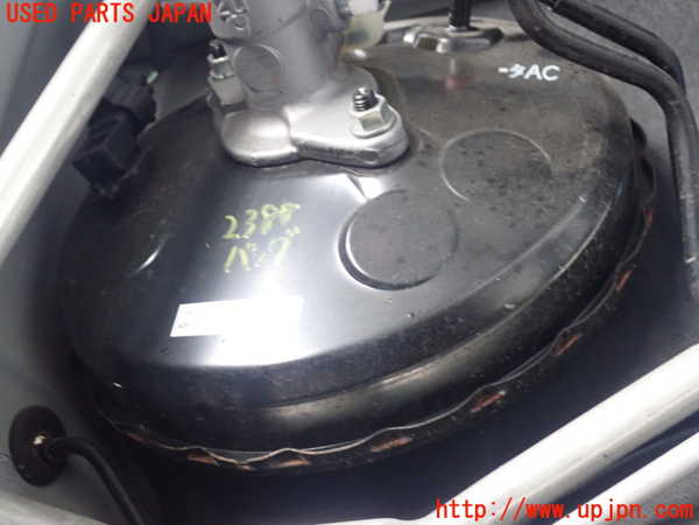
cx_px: 350
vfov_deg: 36.0
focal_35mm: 40
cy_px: 262
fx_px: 808
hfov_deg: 46.8
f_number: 2.8
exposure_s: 1/40
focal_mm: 7.34
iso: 800
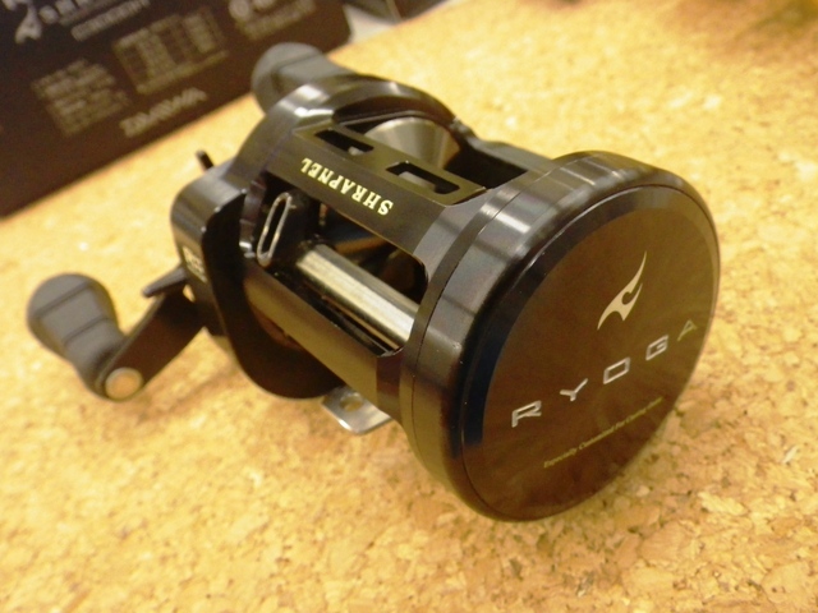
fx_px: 803
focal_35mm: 34
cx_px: 409
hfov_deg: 54.0
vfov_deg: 41.8
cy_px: 306
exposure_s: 1/50
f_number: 3.8
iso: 800
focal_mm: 6.1
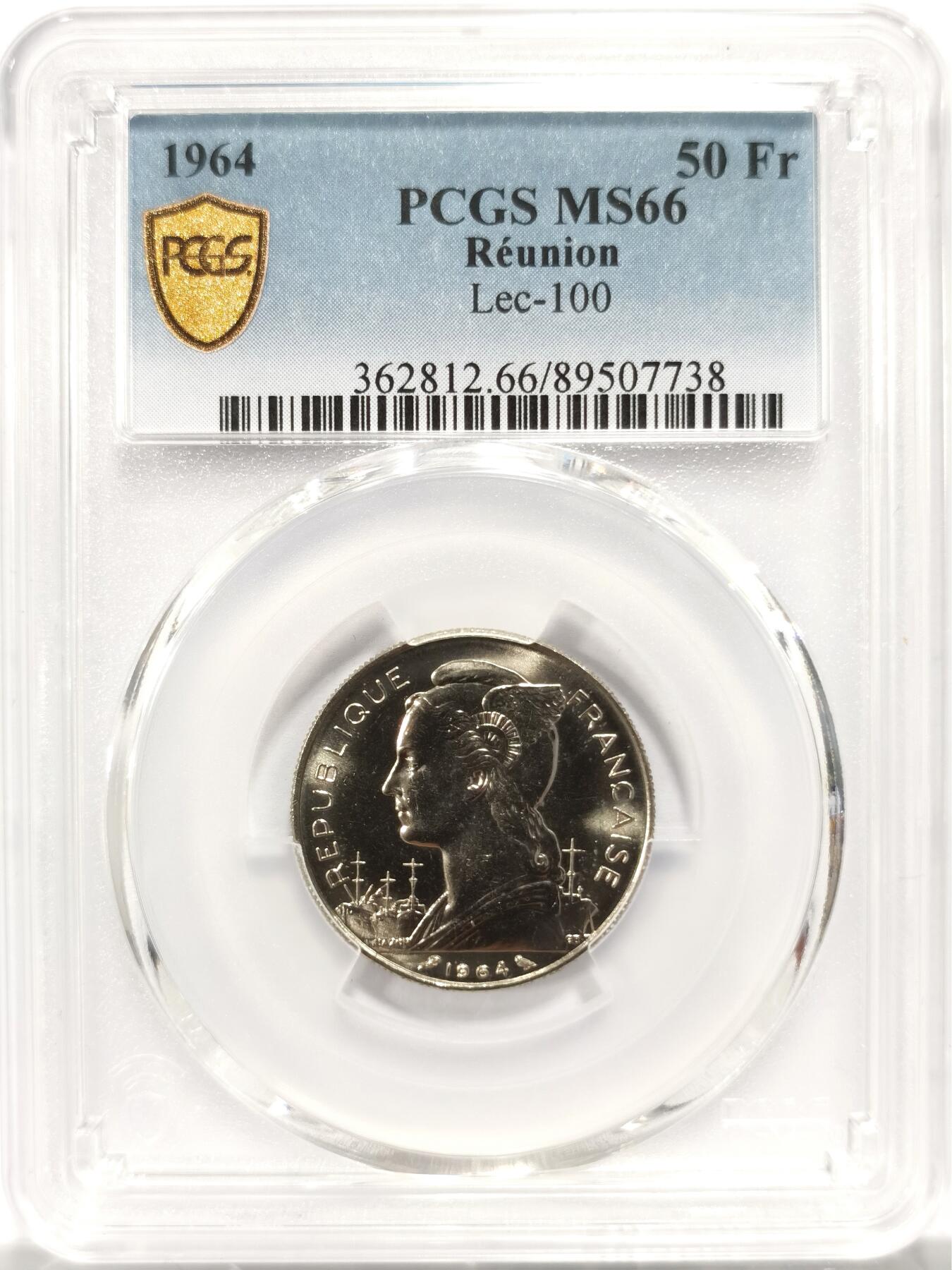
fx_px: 1980
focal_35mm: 54
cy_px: 635
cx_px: 476
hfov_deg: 27.0
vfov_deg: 35.5
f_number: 16
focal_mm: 5.56
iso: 200
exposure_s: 1/100
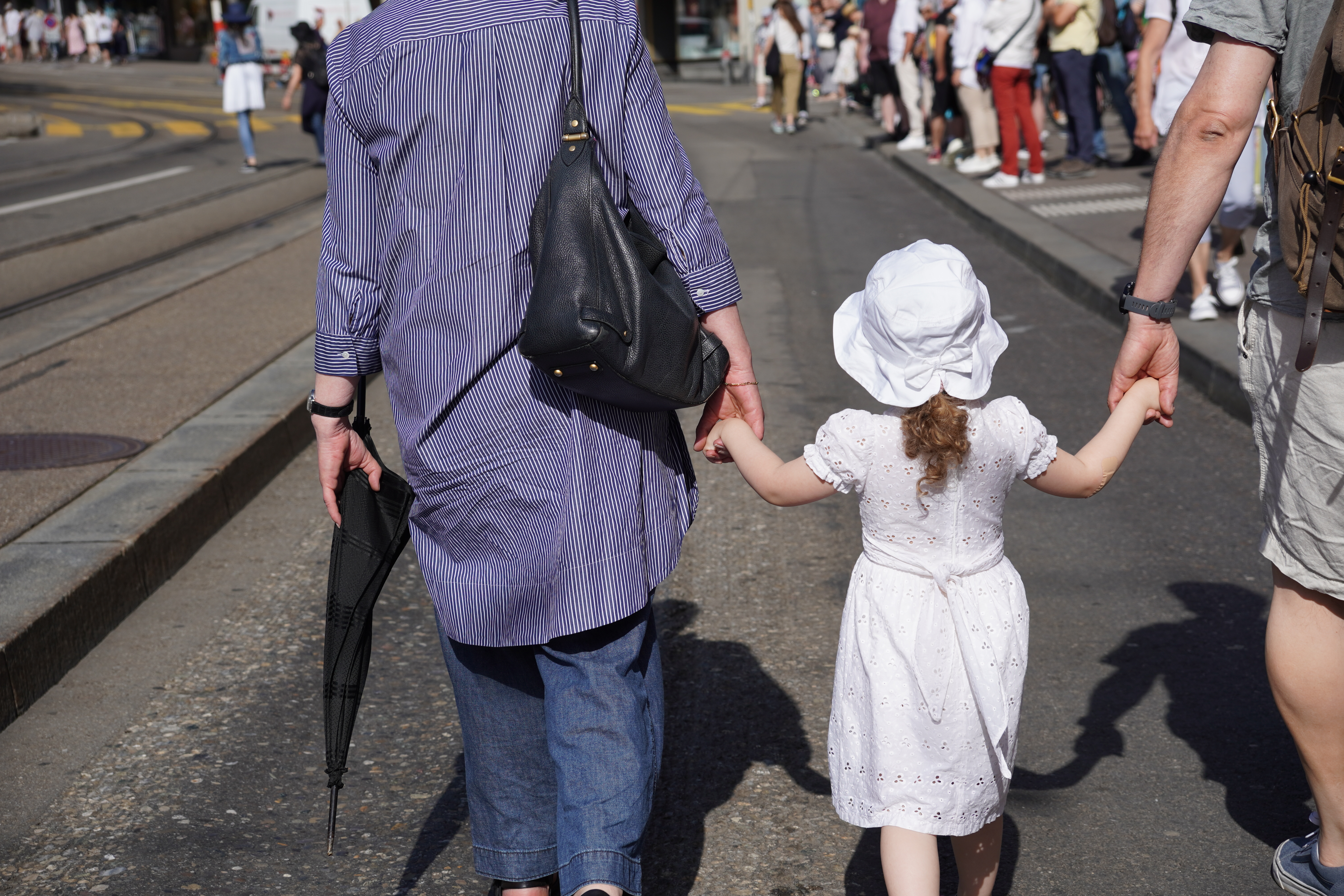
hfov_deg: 27.0
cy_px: 448
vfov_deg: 18.2
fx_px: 2800
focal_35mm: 75
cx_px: 672
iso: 100
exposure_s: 1/1250
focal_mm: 50
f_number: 4.5
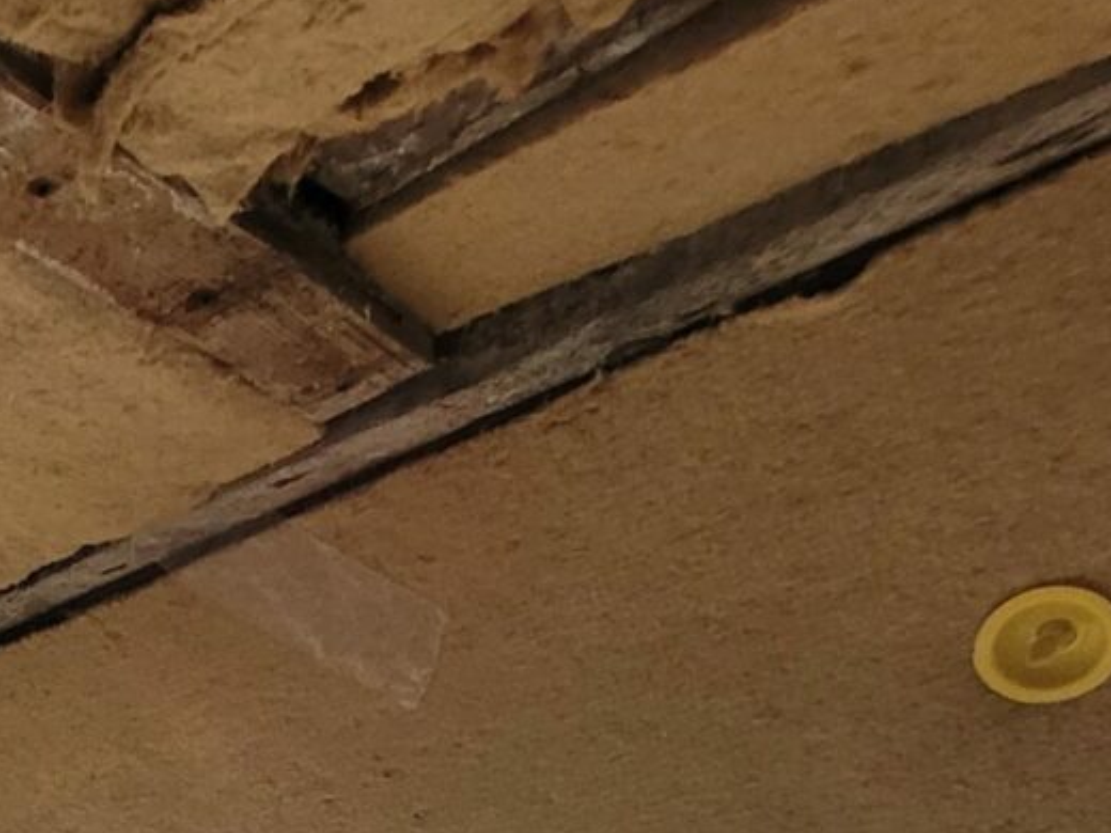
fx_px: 1541
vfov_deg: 23.1
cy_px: 1318
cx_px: -256
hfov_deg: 32.1
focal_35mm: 48
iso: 125
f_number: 2.2
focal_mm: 1.74
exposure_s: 1/50
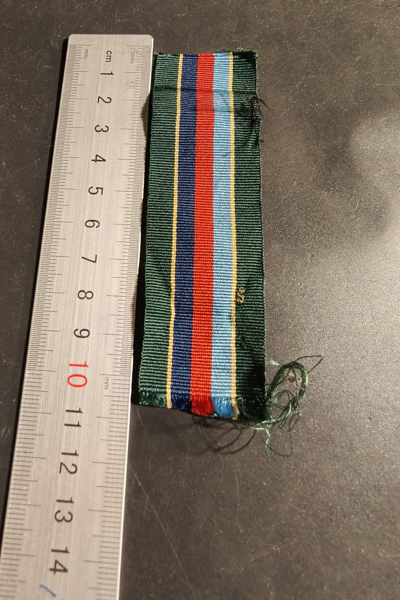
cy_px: 300
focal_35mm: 24
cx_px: 209
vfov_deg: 73.7
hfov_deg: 53.1
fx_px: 400
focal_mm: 2.32
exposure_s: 1/50
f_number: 2
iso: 200
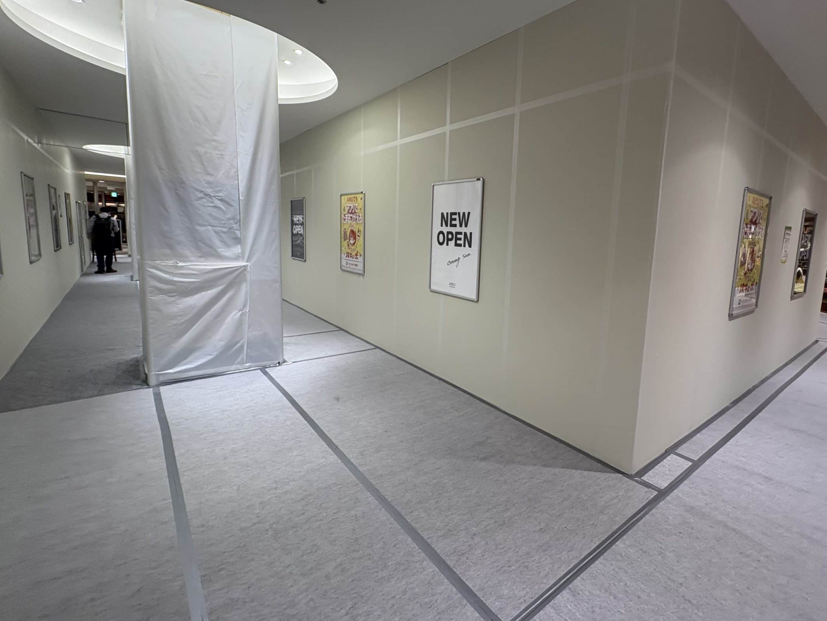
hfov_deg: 90.1
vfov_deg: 74.6
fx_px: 406
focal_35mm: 17
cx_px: 486
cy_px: 287
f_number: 2.2
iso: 100
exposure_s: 1/120
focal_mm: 2.22
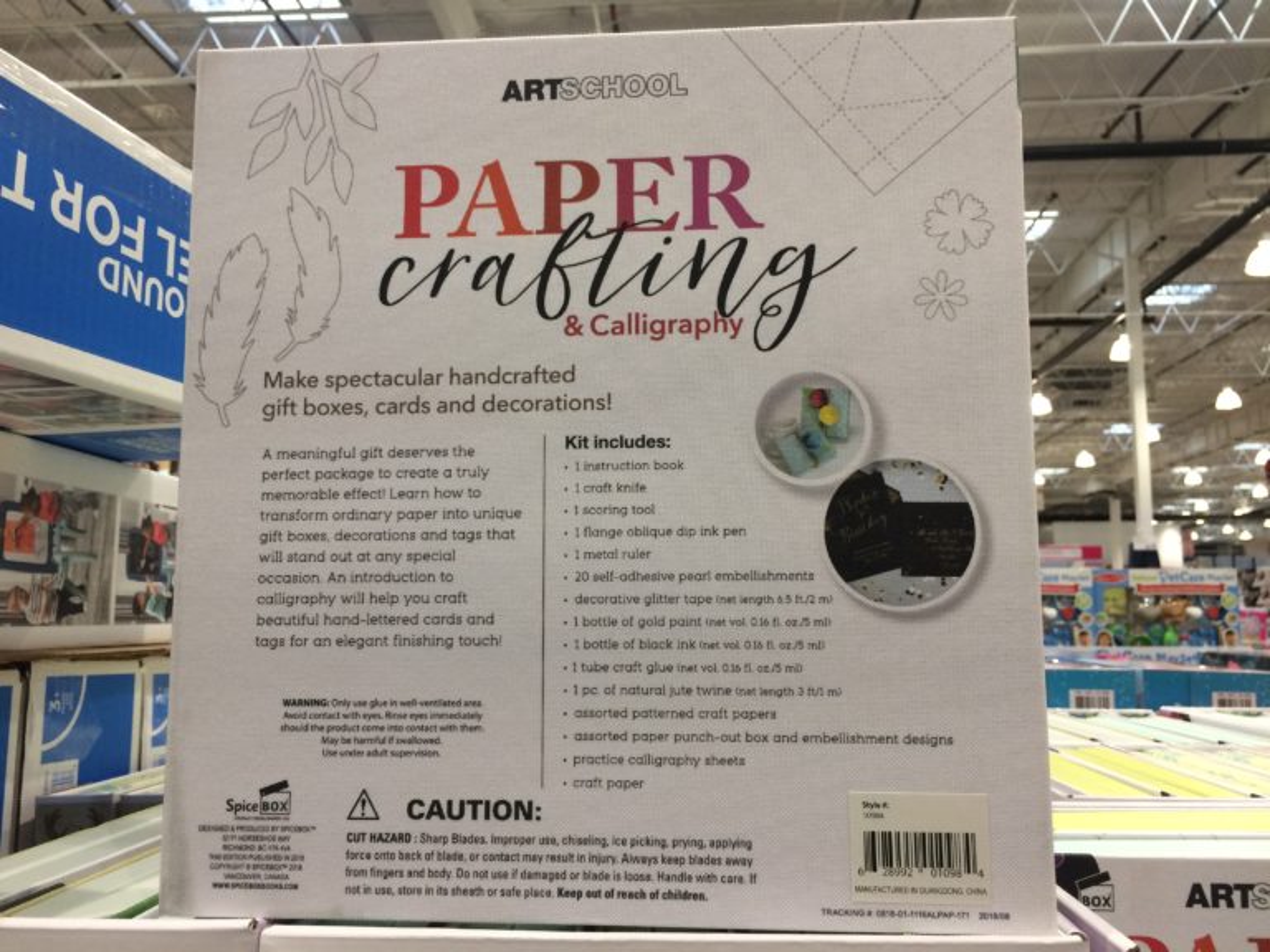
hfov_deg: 61.7
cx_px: 635
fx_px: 1064
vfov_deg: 48.2
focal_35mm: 29
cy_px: 476
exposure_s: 1/33
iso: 64
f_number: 2.2
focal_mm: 4.15
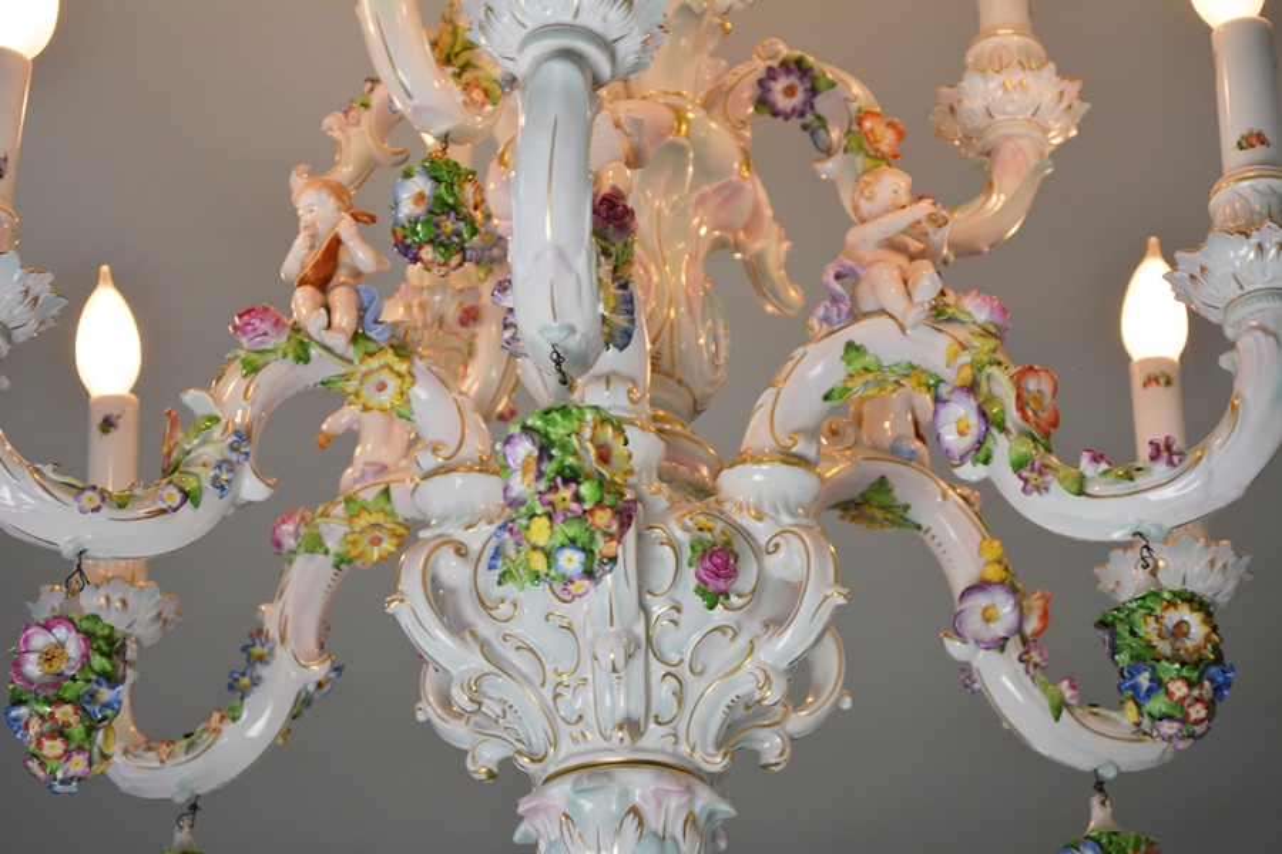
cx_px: 641
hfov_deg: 24.6
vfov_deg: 16.6
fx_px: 2938
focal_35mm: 82
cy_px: 427
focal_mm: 55
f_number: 5.6
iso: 400
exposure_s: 1/80
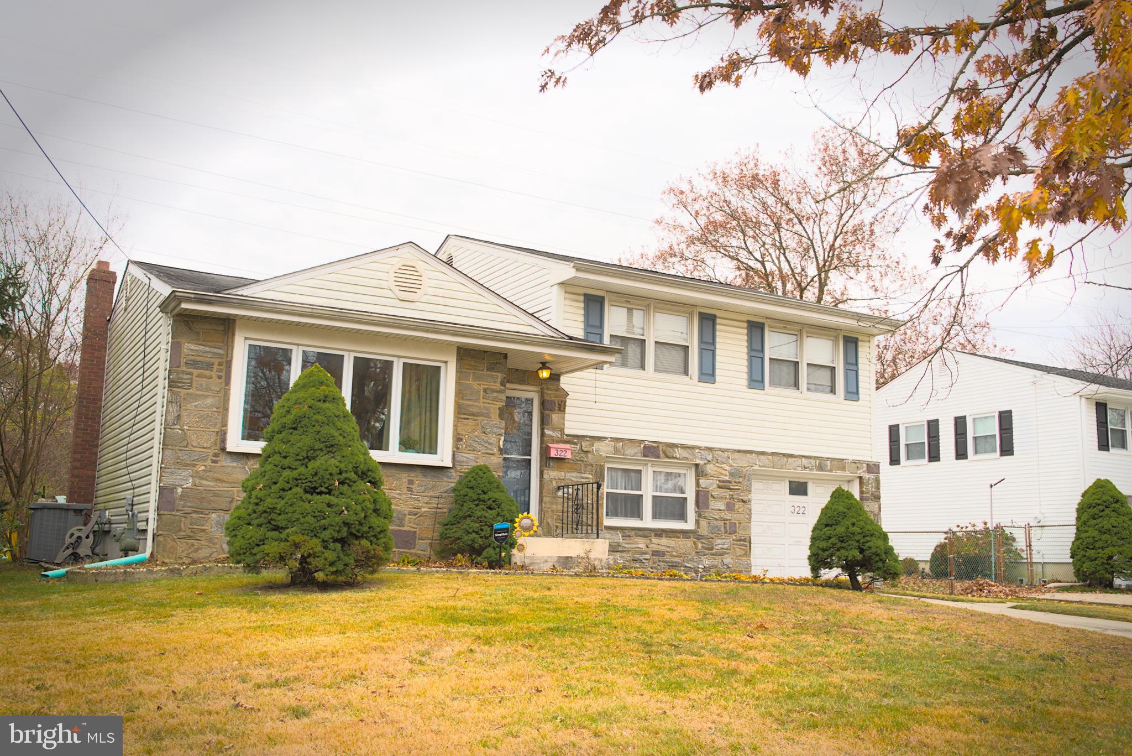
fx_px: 1101
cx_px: 566
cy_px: 378
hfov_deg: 54.4
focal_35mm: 35
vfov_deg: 37.9
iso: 100
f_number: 8
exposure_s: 1/40
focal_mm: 35
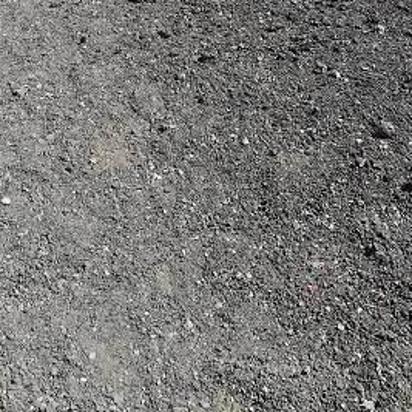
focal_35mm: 88
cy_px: -377
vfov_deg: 16.0
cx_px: -71
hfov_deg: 18.7
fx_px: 1185
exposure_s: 1/635
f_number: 2.2
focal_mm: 3.81
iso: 50
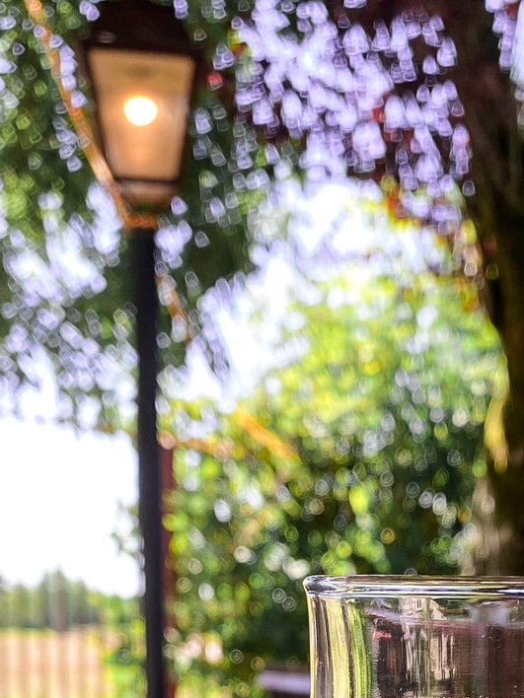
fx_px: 1494
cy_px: 907
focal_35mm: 74
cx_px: 453
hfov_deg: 19.6
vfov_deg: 23.3
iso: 32
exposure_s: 1/180
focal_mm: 4.25
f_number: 1.8
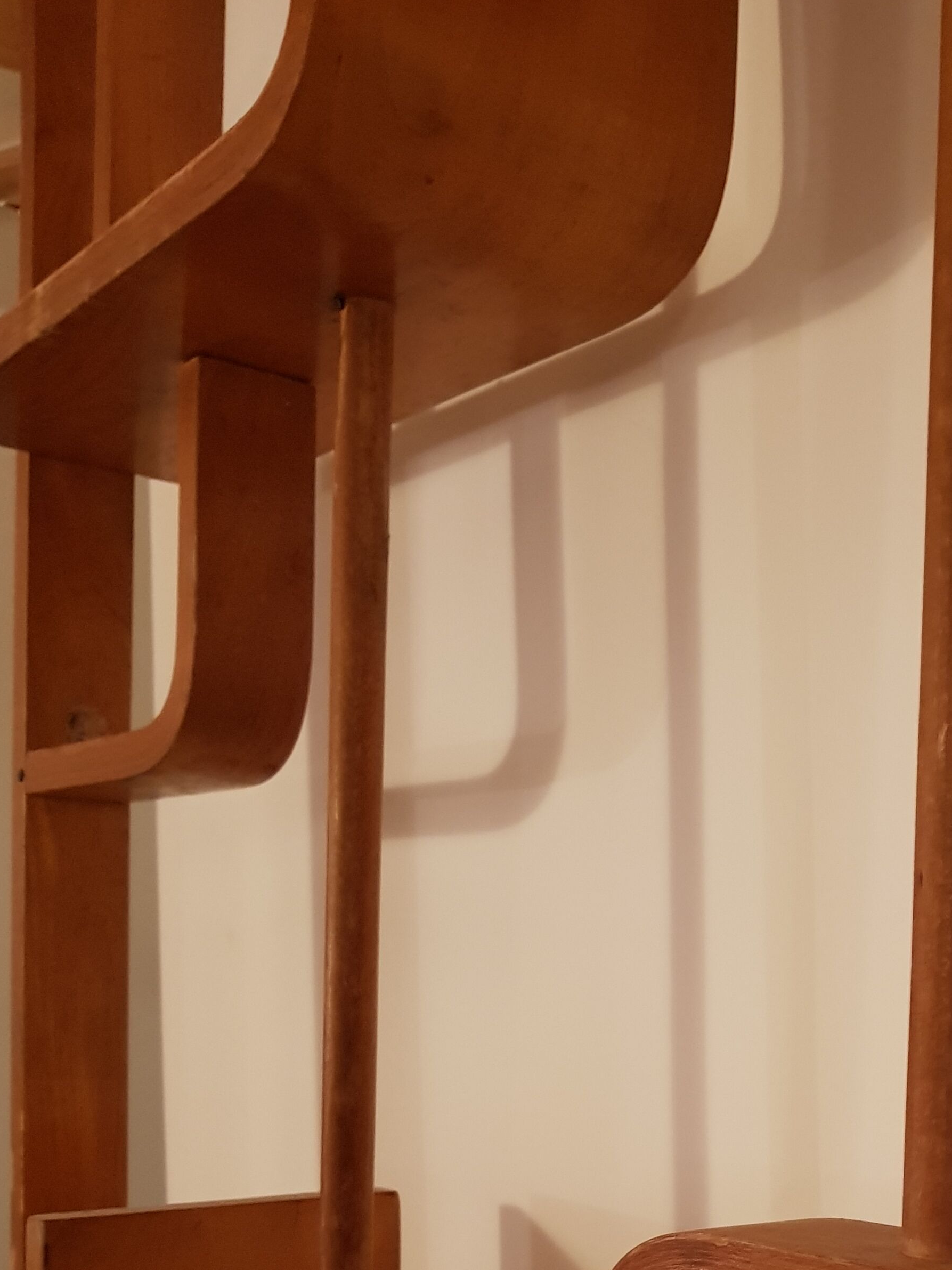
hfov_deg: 31.8
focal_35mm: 44
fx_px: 1614
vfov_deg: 40.8
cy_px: 1052
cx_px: 792
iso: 200
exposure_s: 1/10
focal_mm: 4.2
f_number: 1.7
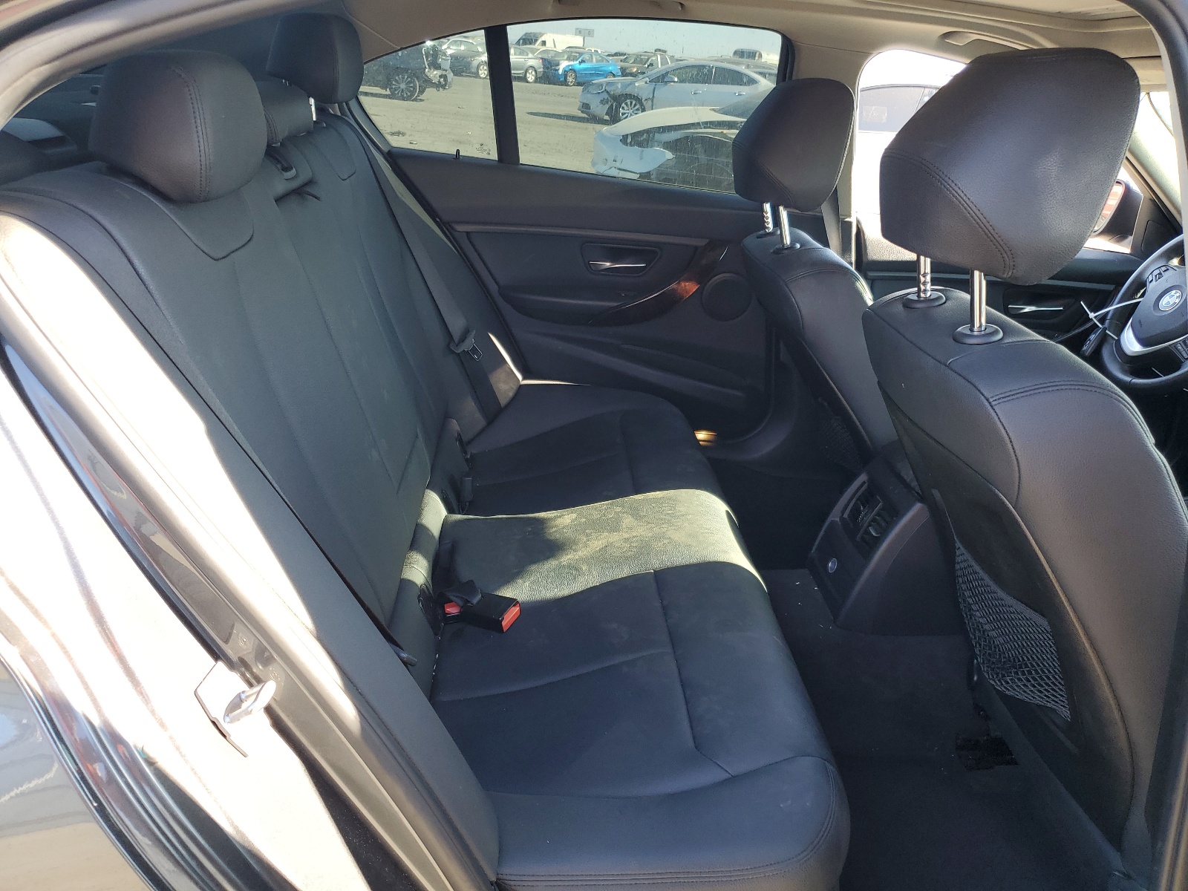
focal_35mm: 26
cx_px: 594
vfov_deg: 53.1
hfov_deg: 67.3
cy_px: 446
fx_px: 892
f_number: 1.5
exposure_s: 1/123
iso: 50
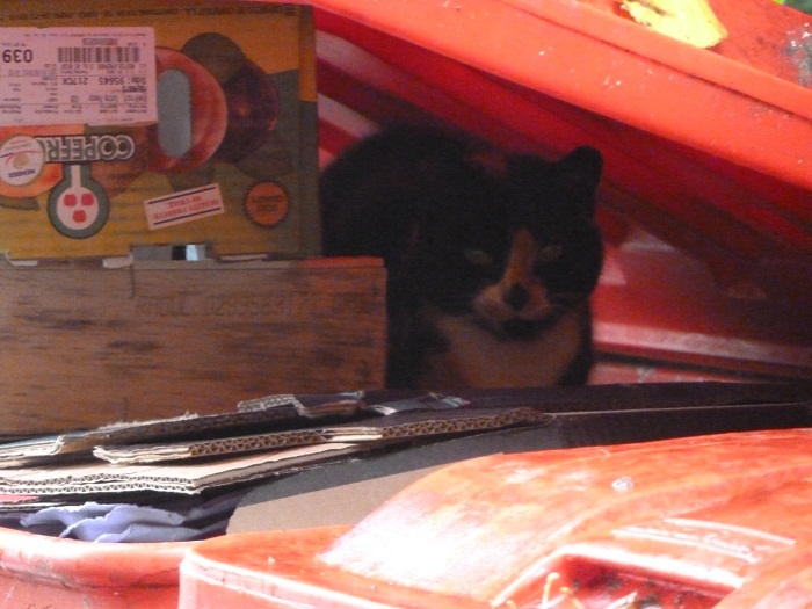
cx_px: 406
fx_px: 6521
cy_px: 304
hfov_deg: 7.1
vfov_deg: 5.3
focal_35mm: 278
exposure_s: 1/15
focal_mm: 45.7
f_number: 4.8
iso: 1600
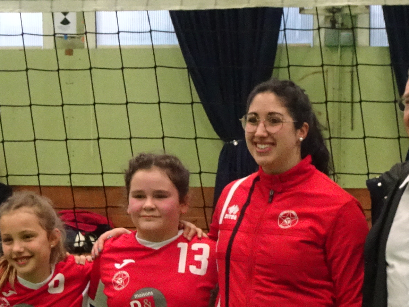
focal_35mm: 133
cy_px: 364
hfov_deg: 14.8
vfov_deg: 11.0
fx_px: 1572
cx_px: 243
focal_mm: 7.3
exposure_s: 1/50
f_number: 4
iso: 640
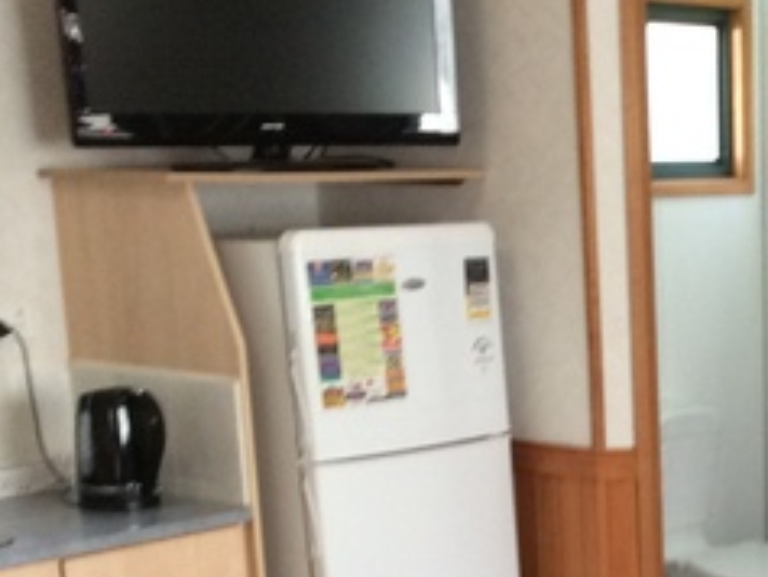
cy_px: 656
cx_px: 911
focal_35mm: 89
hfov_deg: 20.6
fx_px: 1976
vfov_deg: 16.1
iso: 80
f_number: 2.4
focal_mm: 3.3
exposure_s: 1/25
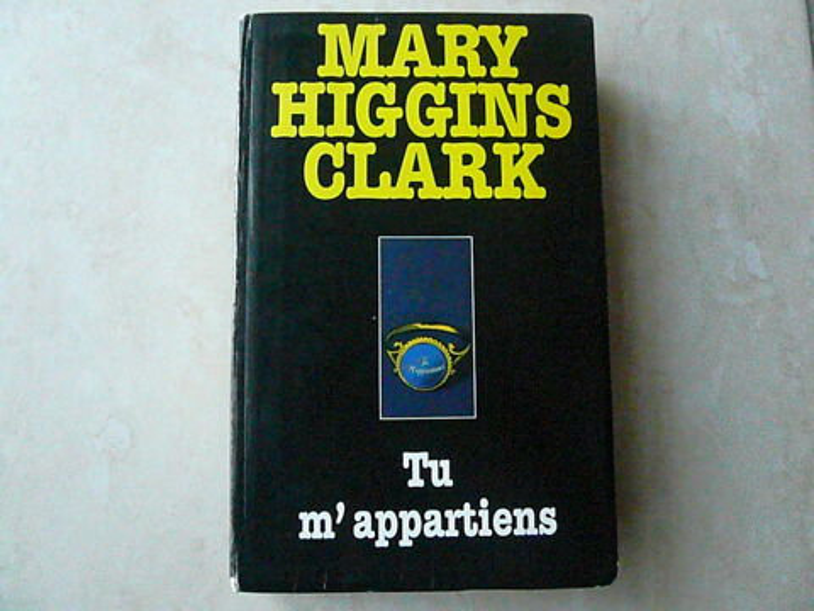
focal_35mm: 28
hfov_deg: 63.4
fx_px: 658
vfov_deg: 49.7
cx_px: 407
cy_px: 306
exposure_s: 1/800
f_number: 2.8
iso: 3200
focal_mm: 4.6
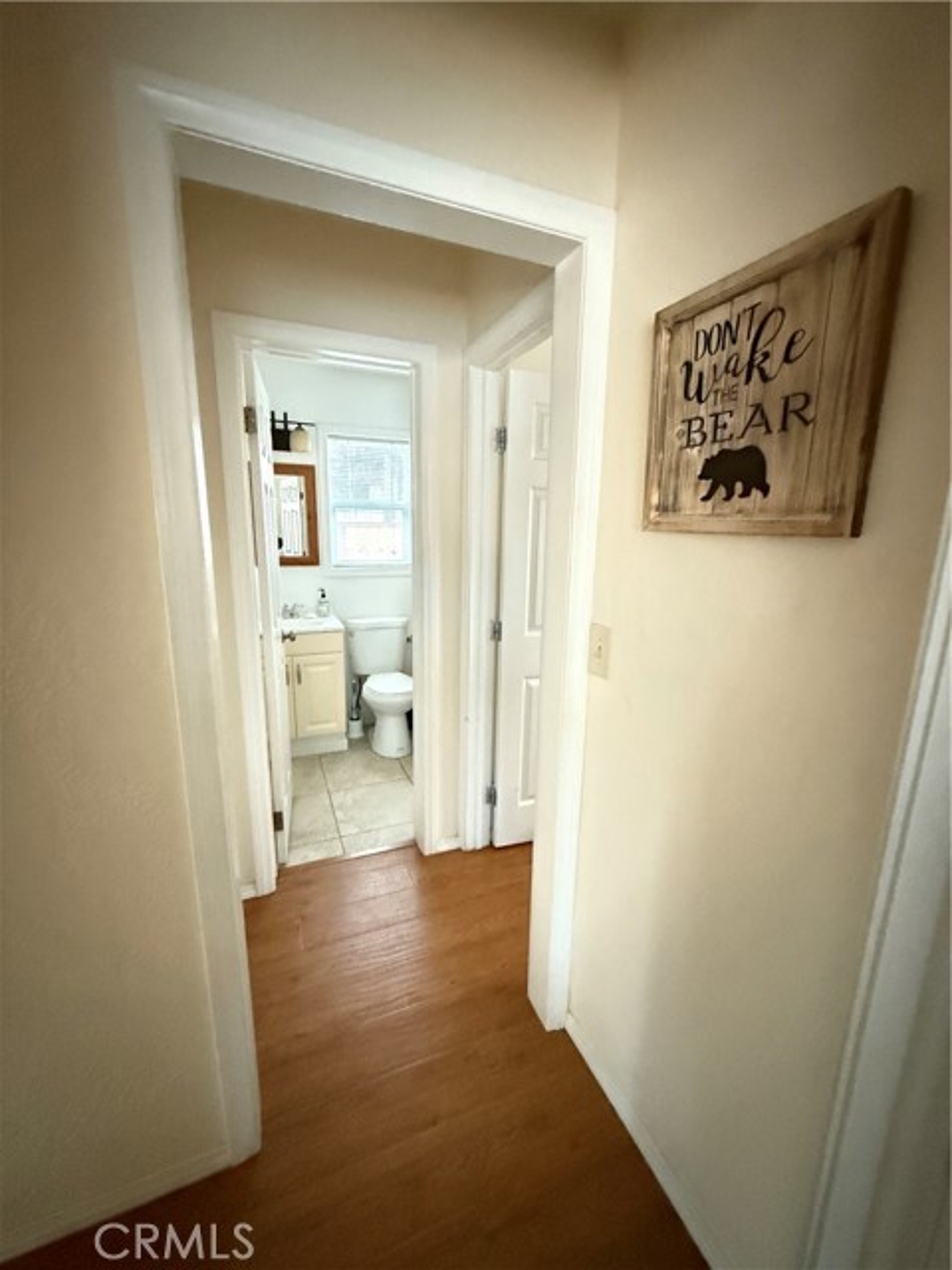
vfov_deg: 102.1
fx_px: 513
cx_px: 476
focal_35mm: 14
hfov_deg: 85.7
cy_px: 635
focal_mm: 2.22
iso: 3200
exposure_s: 1/27
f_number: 2.2
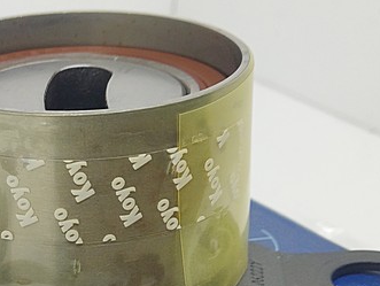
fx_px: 1121
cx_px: 9
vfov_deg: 14.0
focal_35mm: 102
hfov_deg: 18.8
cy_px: 355
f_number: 1.79
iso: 142
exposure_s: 1/100
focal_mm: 4.74
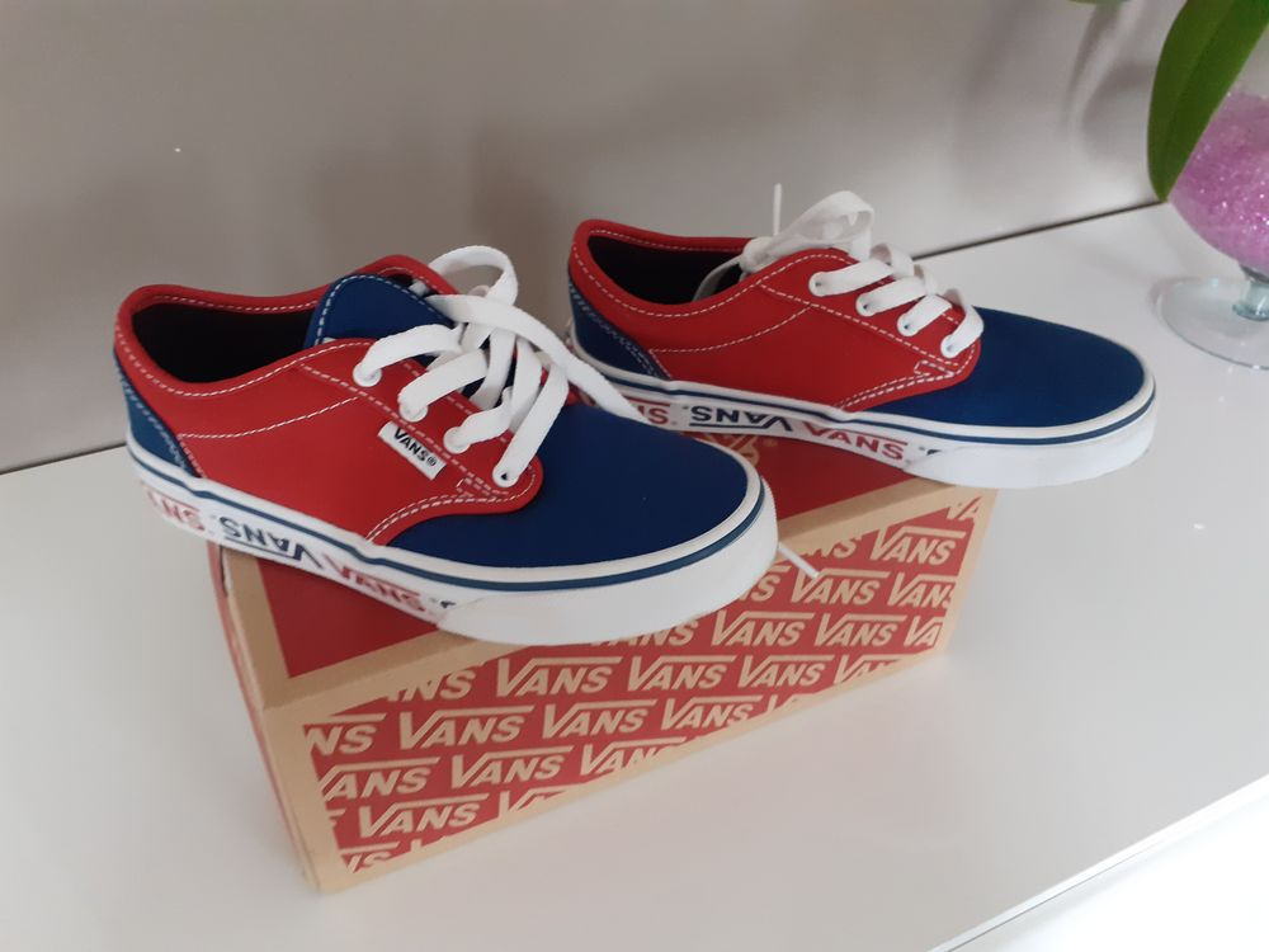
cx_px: 634
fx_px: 990
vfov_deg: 51.4
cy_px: 476
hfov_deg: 65.3
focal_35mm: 27
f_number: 1.9
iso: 250
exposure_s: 1/50
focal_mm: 3.6
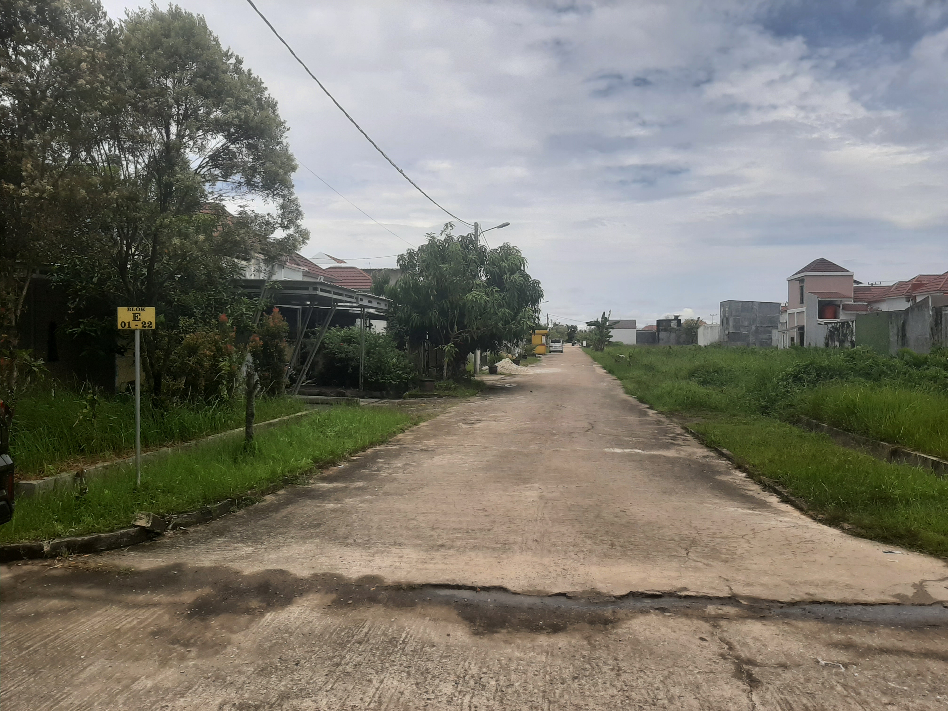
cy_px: 356
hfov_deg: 67.3
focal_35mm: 26
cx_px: 474
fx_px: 712
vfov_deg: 53.1
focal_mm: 3.93
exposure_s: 1/3876
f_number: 1.7
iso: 40
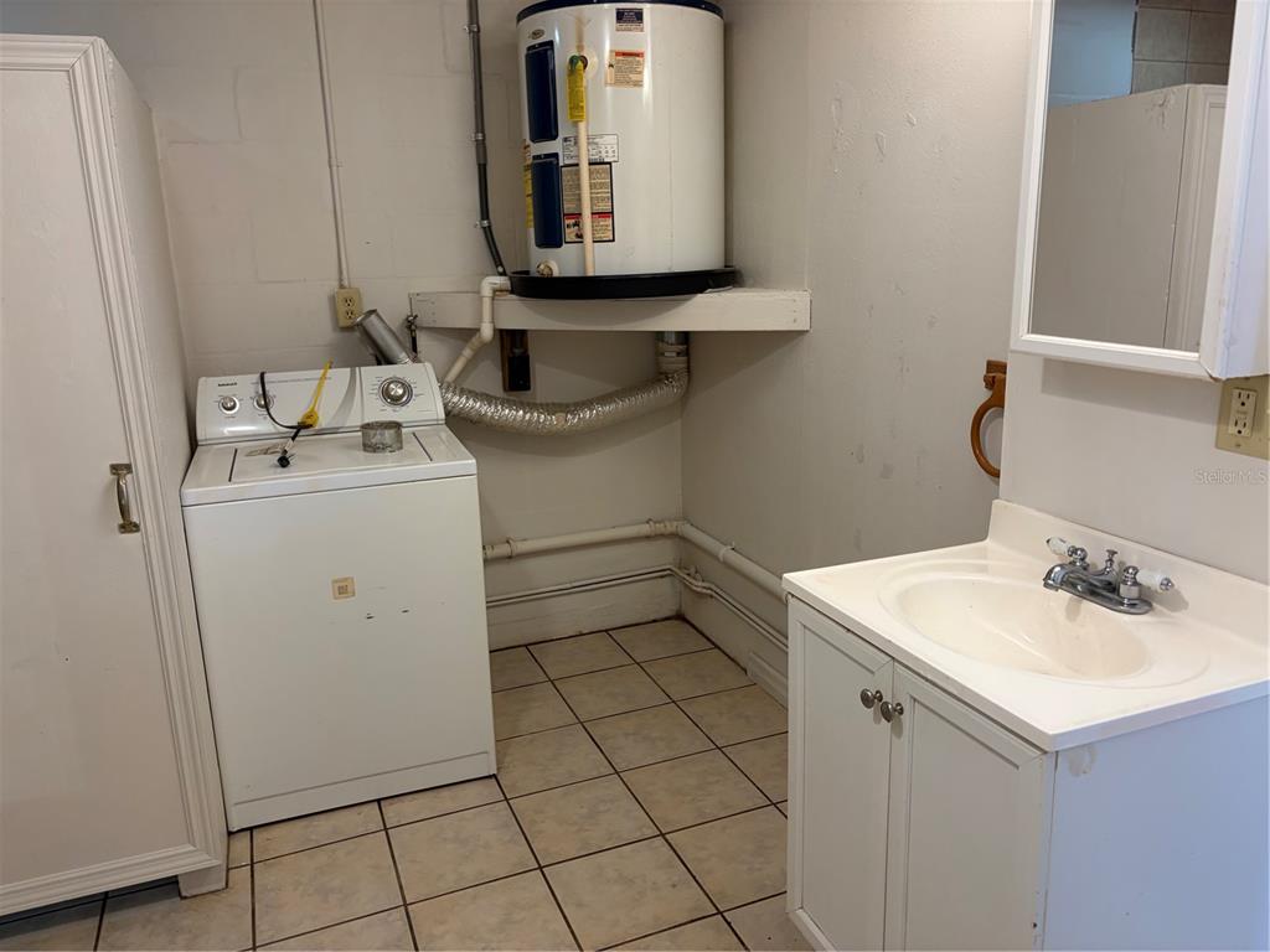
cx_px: 635
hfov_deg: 67.3
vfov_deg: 53.1
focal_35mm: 26
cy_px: 476
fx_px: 954
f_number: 1.6
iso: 80
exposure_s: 1/60
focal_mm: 5.96
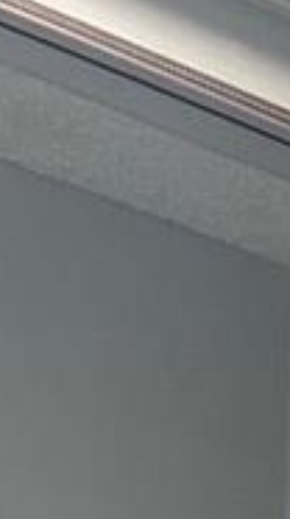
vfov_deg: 9.1
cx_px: 811
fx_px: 2513
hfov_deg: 6.2
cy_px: 1644
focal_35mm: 183
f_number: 1.5
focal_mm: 5.7
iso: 125
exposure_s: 1/120
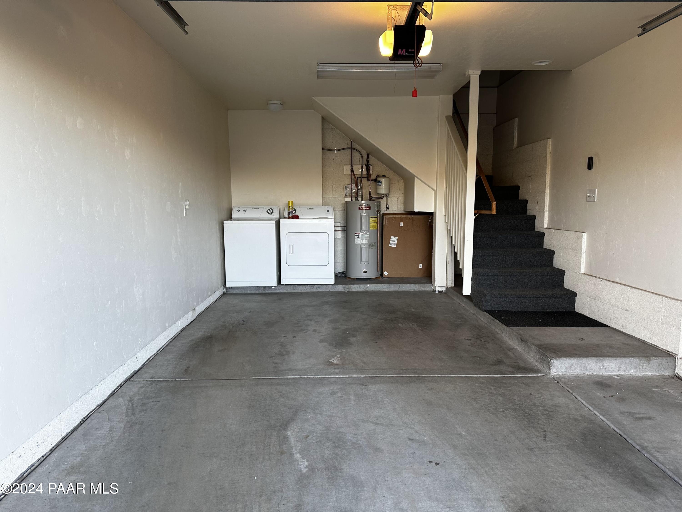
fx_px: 473
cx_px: 341
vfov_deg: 56.8
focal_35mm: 24
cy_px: 256
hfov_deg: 71.6
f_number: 1.78
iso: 125
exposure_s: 1/120
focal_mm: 6.86
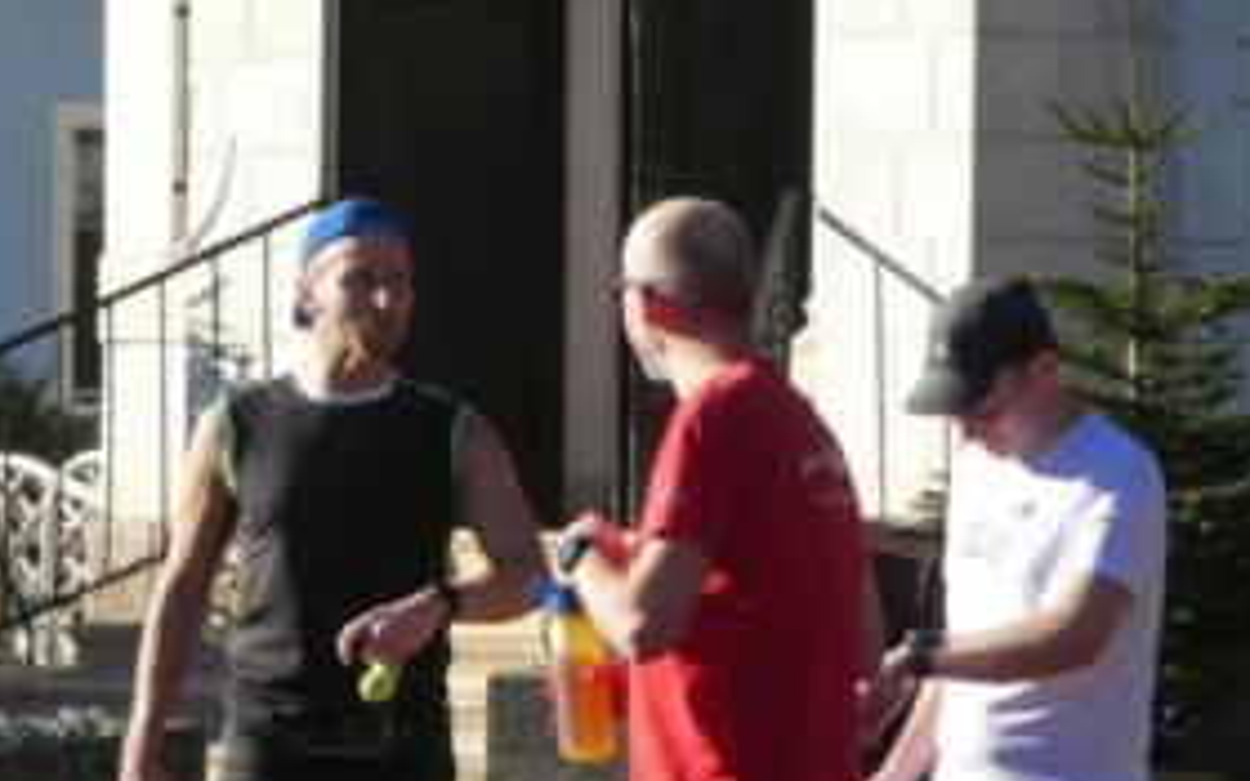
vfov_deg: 4.6
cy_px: 538
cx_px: 531
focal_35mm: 286
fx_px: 9743
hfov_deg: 7.3
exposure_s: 1/200
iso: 80
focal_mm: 27.1
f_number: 5.4
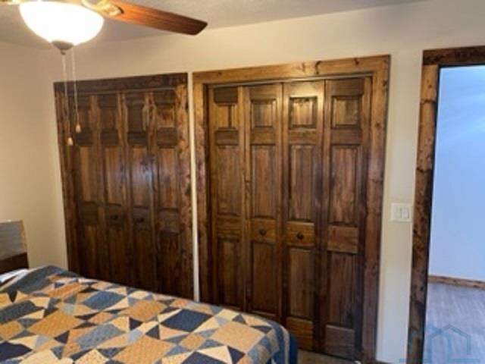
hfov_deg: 67.3
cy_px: 182
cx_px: 242
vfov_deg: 53.1
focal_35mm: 26
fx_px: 364
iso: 500
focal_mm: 5.1
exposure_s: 1/30
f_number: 1.6
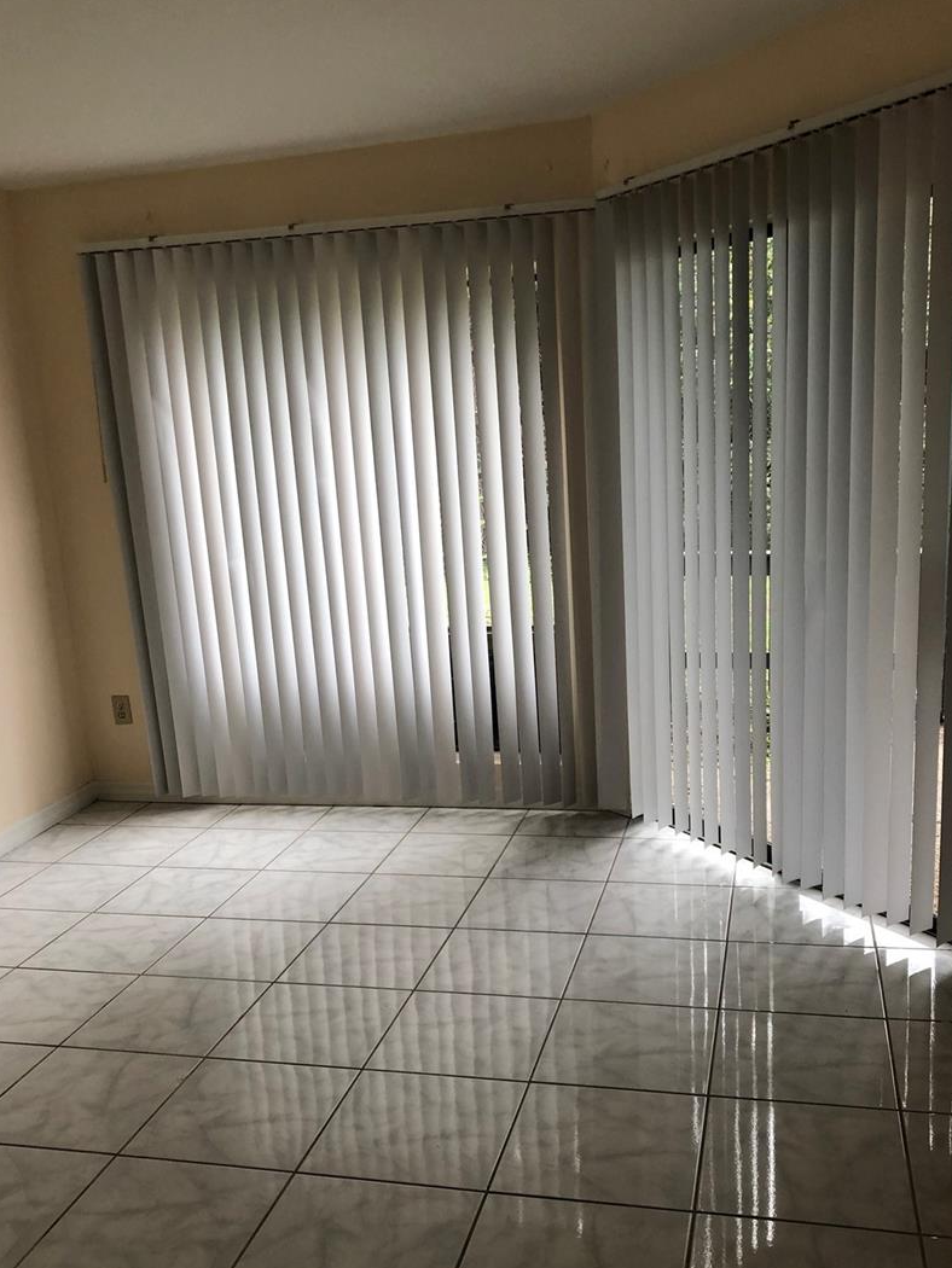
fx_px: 1173
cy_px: 716
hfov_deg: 44.1
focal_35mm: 32
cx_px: 518
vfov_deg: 56.6
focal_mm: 4
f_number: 1.8
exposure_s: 1/40
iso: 25
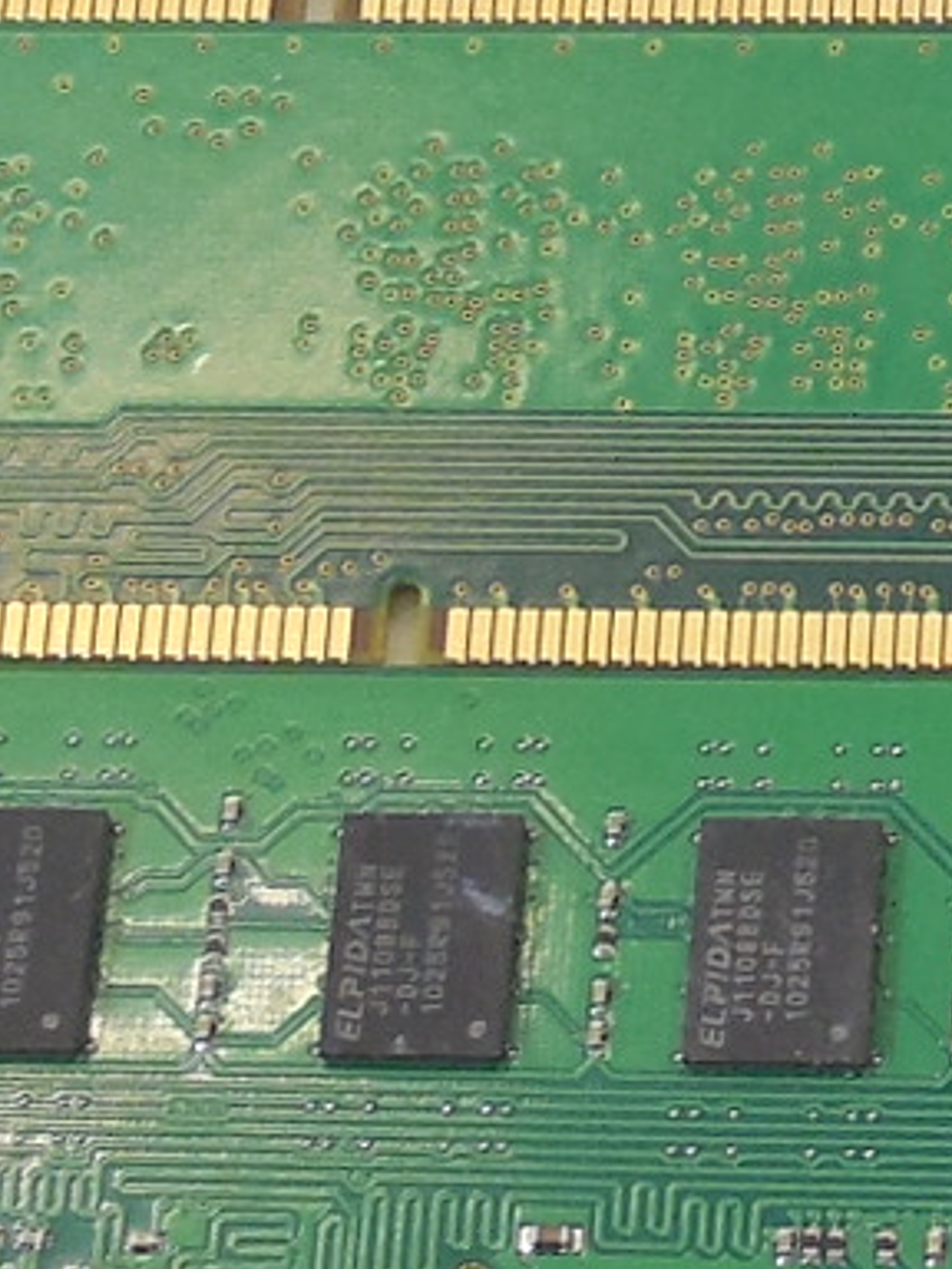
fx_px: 5647
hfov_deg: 9.3
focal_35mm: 154
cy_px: 360
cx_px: 1606
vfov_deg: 12.8
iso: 140
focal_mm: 4.6
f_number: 3.5
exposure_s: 1/30
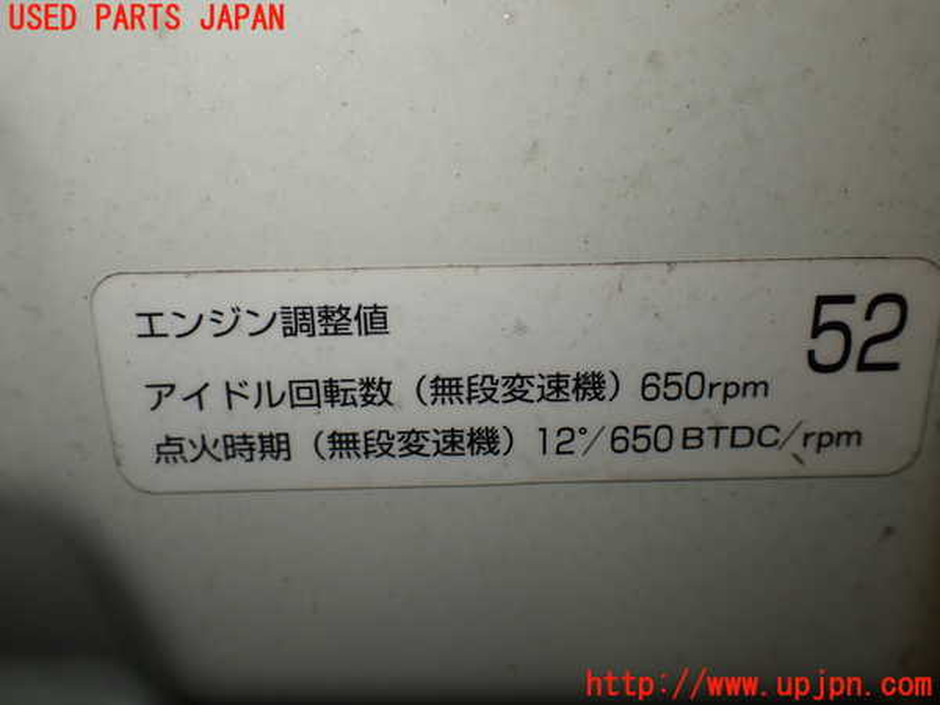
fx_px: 978
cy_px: 352
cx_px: 470
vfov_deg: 39.7
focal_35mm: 36
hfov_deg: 51.4
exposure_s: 1/160
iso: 100
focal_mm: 6.37
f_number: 2.5
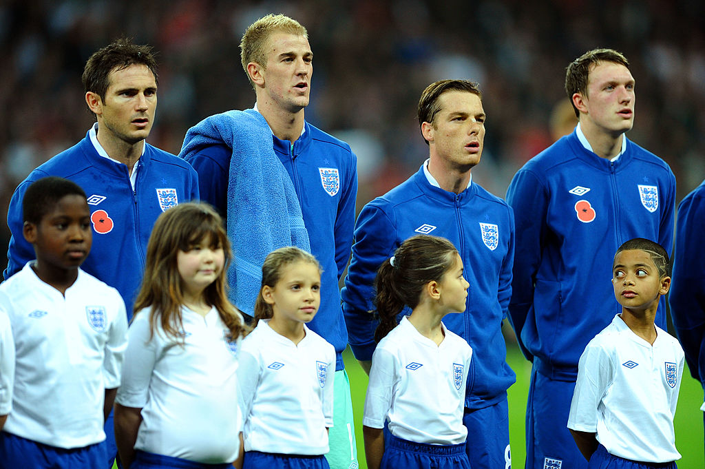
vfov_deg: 3.4
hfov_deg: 5.2
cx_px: 352
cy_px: 234
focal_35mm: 400
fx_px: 7827
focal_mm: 400
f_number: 2.8
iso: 1600
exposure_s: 1/640
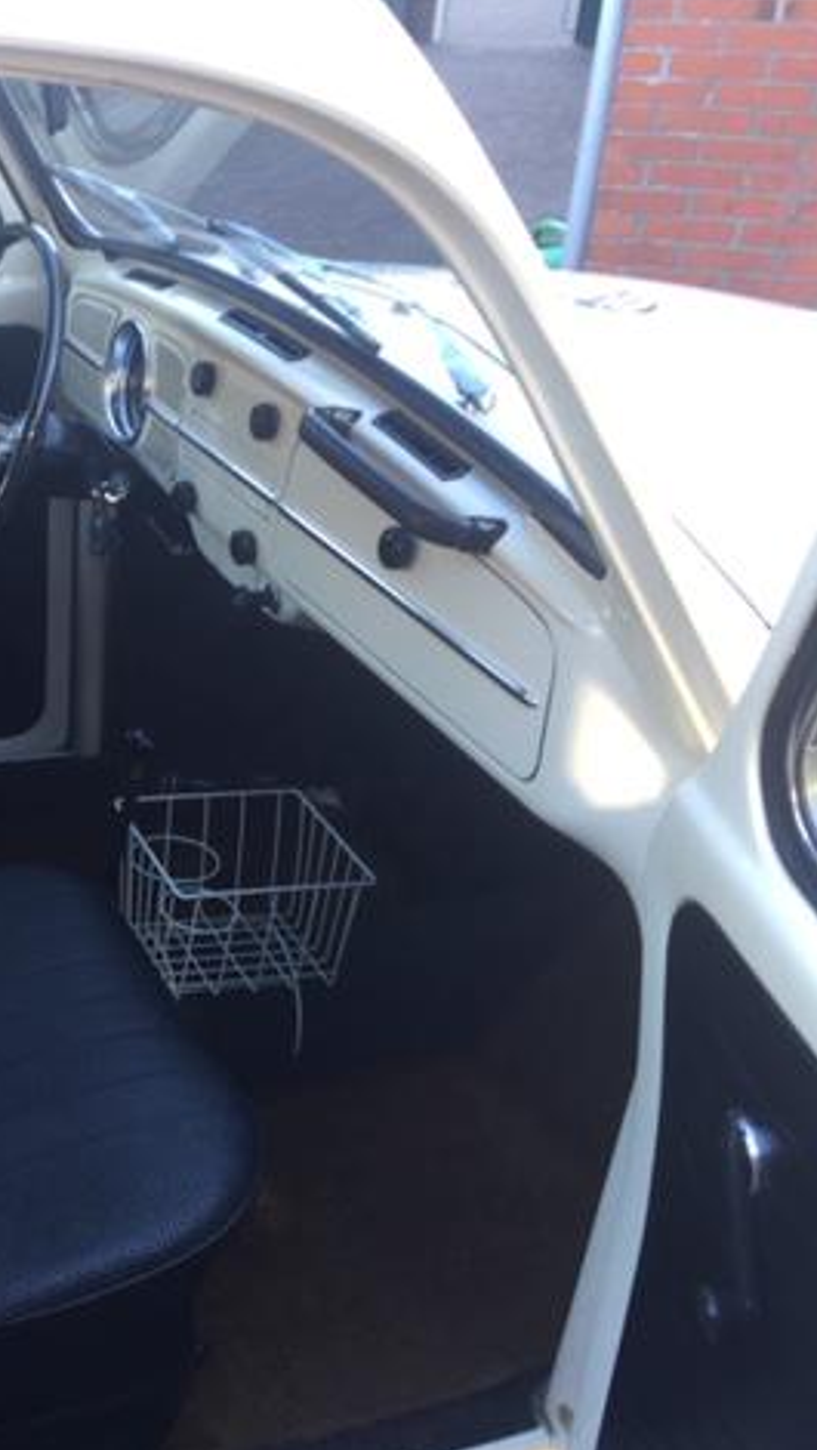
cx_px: -117
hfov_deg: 25.4
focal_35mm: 43
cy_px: 728
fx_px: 1653
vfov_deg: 47.3
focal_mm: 4.15
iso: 32
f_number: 2.2
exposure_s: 1/40
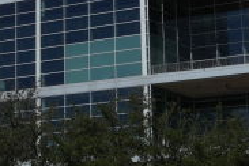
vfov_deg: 7.6
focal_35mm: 173
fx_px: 1196
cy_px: -173
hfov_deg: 11.6
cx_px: -56
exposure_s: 1/3200
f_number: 6.3
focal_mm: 31
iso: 250
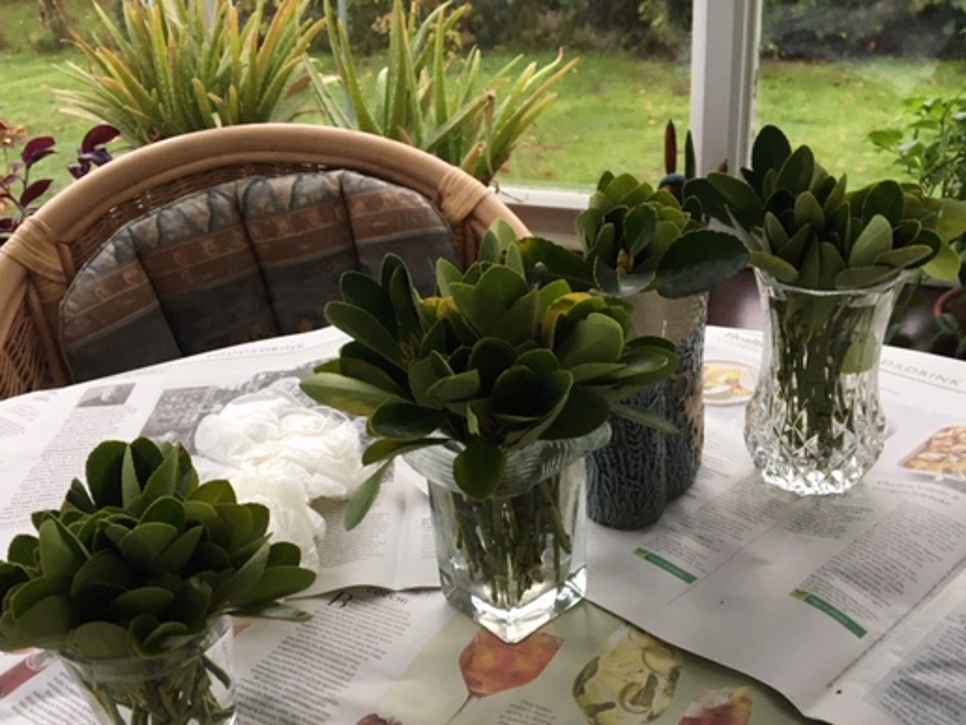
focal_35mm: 36
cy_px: 448
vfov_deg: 39.4
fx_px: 1005
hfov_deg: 51.3
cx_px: 446
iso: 32
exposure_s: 1/33
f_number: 2.2
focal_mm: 4.15
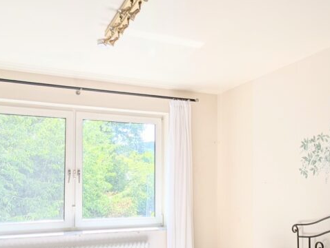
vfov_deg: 39.2
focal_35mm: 36
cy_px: 170
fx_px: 344
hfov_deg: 51.2
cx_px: 182
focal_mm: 2.23
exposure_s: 1/342
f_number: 1.95
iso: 42
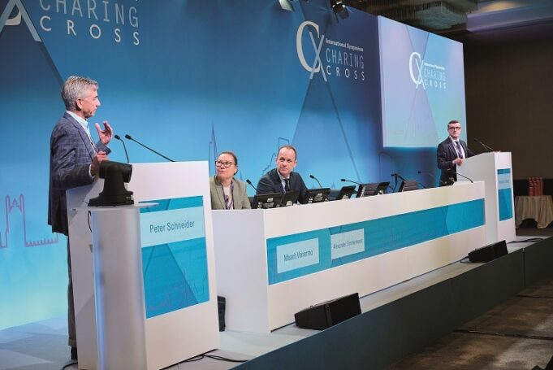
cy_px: 185
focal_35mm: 47
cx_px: 276
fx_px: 722
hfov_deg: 41.9
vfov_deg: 28.7
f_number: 5.6
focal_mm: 47
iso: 2000
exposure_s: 1/125
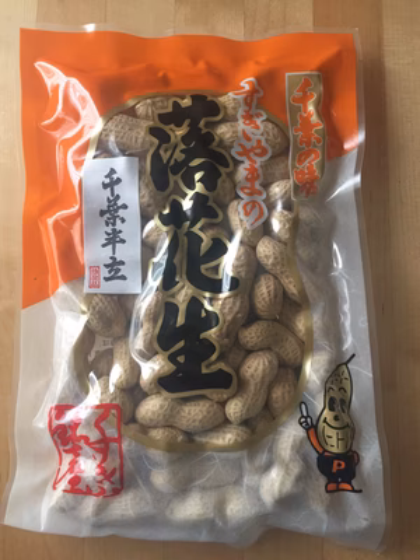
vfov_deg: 61.7
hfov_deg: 48.2
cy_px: 280
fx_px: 469
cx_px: 210
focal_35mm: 29
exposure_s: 1/15
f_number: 2.2
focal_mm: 4.15
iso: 125
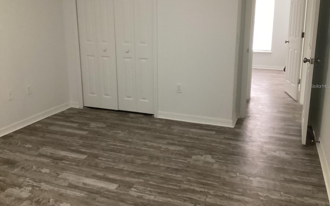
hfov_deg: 58.1
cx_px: 165
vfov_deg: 38.2
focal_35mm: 33
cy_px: 86
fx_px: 297
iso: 320
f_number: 2.4
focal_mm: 3.3
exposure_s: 1/60
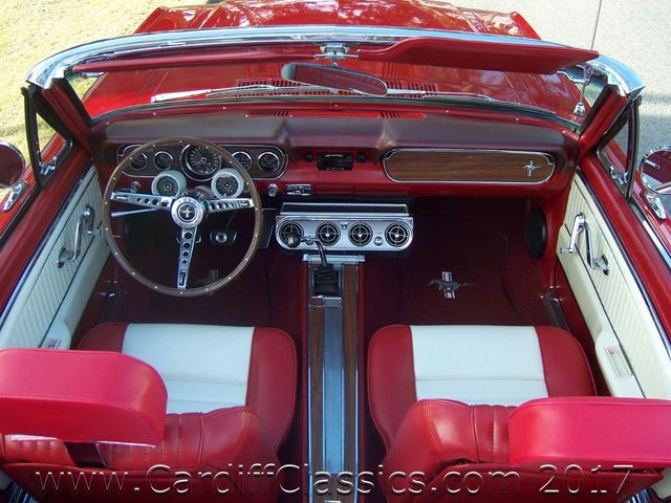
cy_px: 252
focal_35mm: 36
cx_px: 336
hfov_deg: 51.4
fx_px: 698
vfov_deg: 39.7
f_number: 2.8
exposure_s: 1/100
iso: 80
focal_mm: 6.2
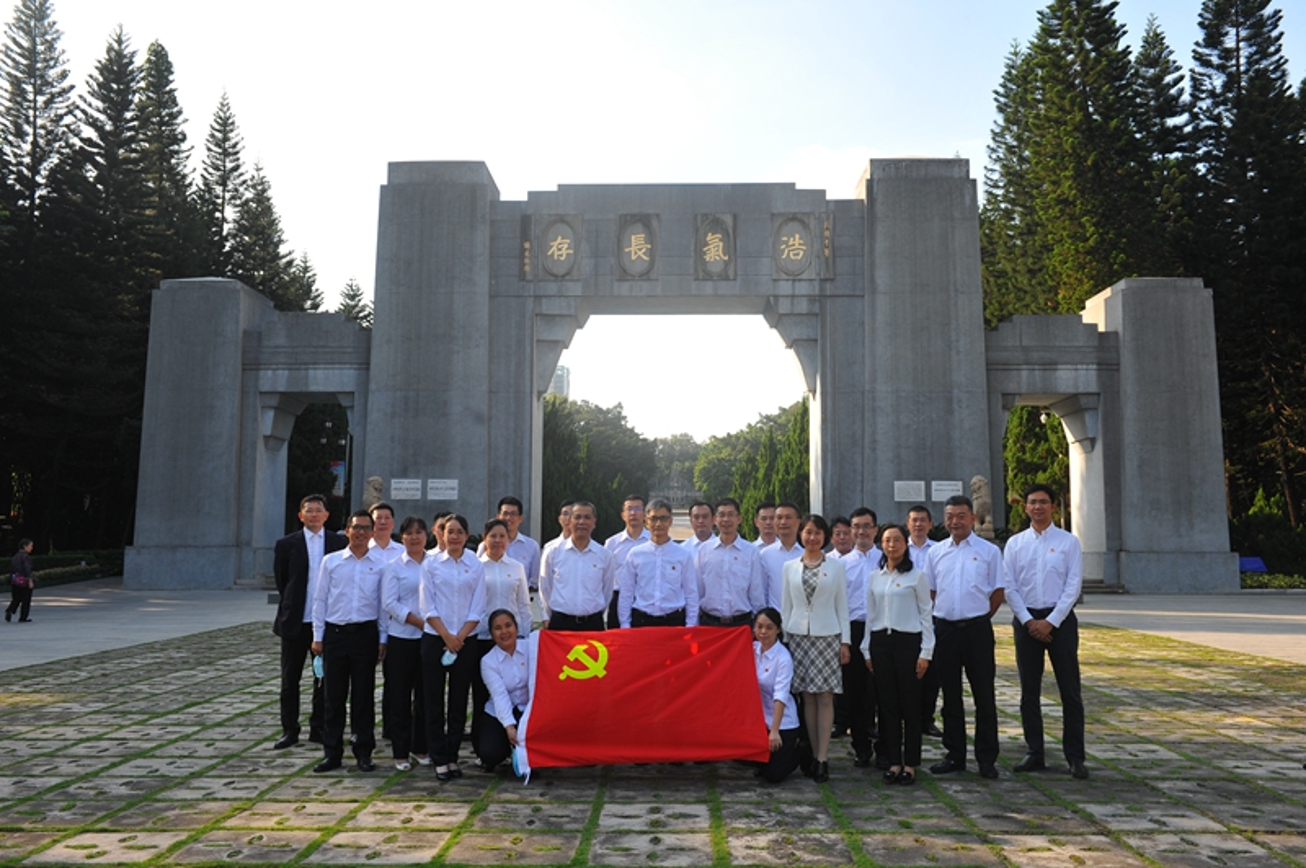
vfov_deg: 41.0
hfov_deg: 58.8
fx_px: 1160
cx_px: 653
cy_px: 434
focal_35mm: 32
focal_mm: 32
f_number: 7.1
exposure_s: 1/400
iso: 400
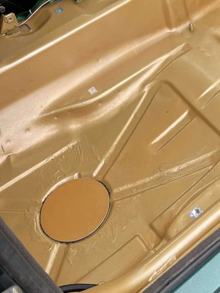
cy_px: -5
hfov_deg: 23.8
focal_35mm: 57
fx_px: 483
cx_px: 248
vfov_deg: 31.1
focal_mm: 5.1
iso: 32
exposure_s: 1/135
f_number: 1.6
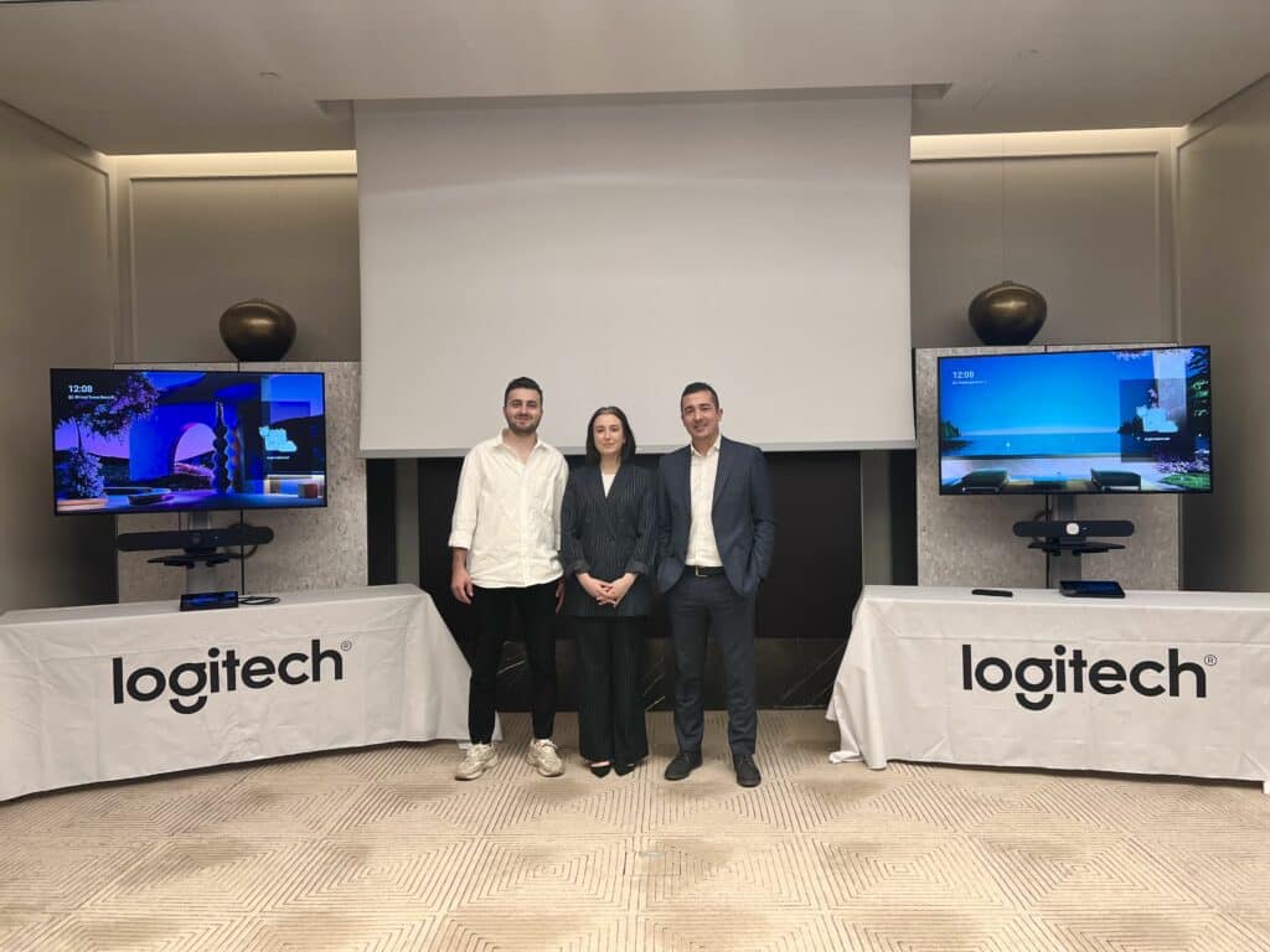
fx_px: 954
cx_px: 635
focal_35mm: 26
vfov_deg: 53.1
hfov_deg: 67.3
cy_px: 476
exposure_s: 1/121
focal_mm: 5.7
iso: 80
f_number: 1.5
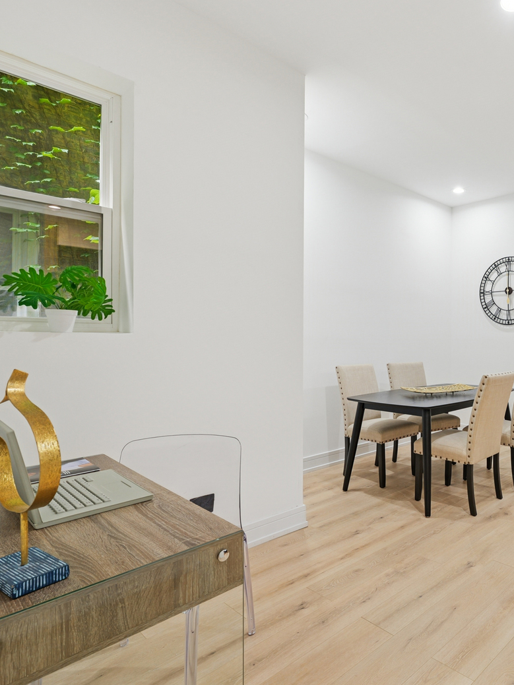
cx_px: 438
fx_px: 416
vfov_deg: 79.0
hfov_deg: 56.8
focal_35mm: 21
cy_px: 338
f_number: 9
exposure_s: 1/15
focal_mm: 14
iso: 400
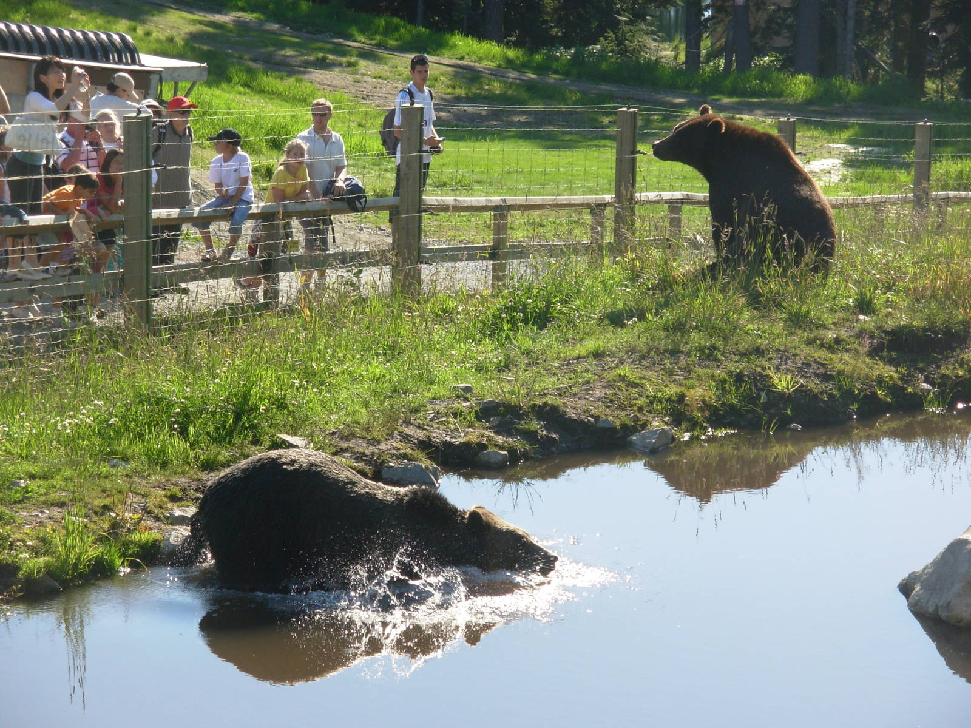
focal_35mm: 142
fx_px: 3983
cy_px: 364
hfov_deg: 13.9
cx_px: 486
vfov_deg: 10.4
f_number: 4.5
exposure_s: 1/287
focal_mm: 23.5
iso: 50
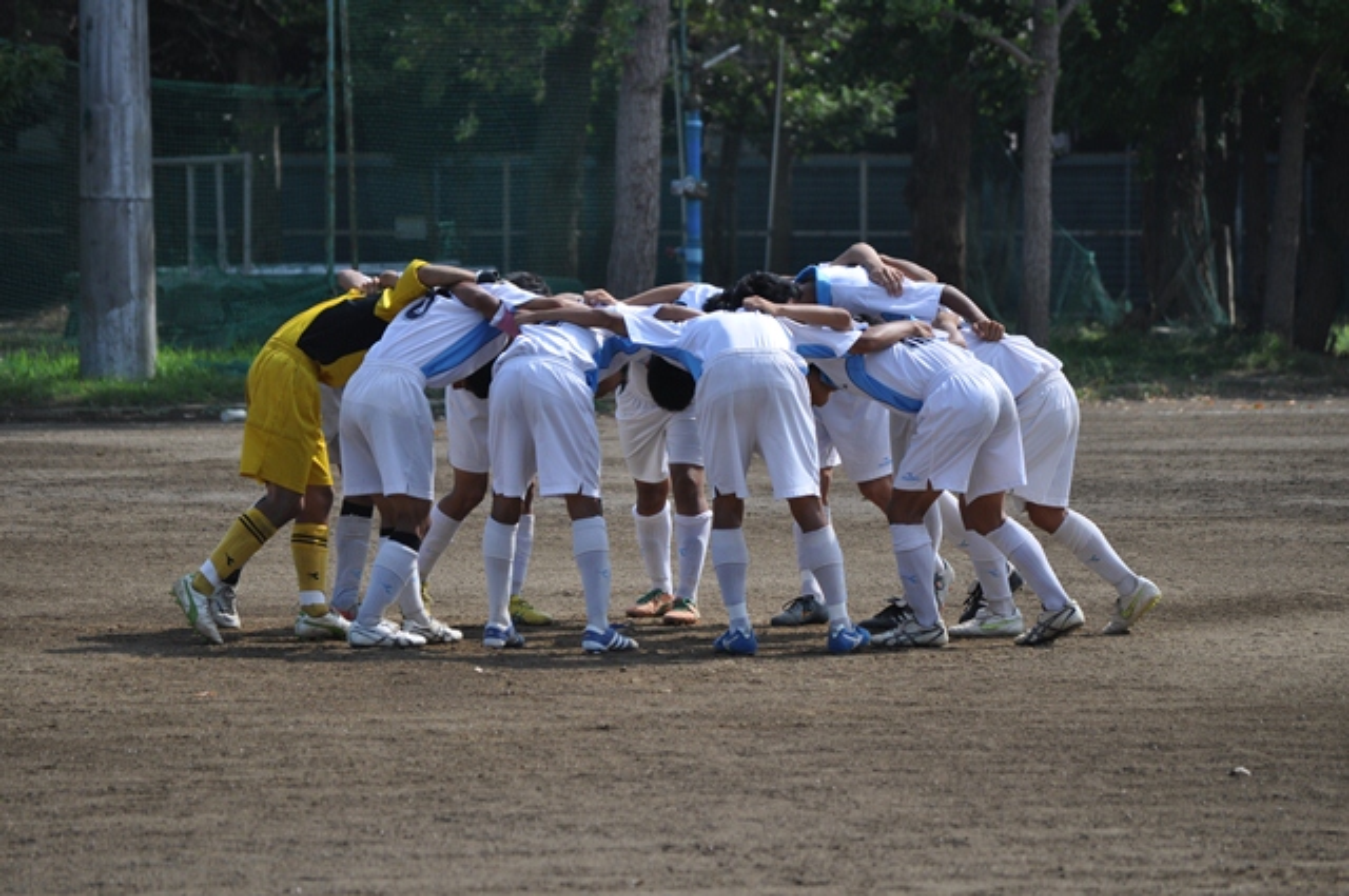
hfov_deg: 7.2
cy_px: 448
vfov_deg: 4.8
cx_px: 674
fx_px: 10666
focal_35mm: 285
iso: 400
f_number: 6.3
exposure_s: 1/1600
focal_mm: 190
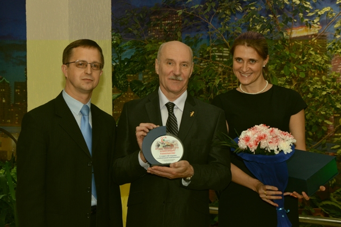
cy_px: 114
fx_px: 653
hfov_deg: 29.3
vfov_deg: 19.7
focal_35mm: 69
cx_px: 170
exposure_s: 1/60
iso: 800
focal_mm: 46
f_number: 7.1
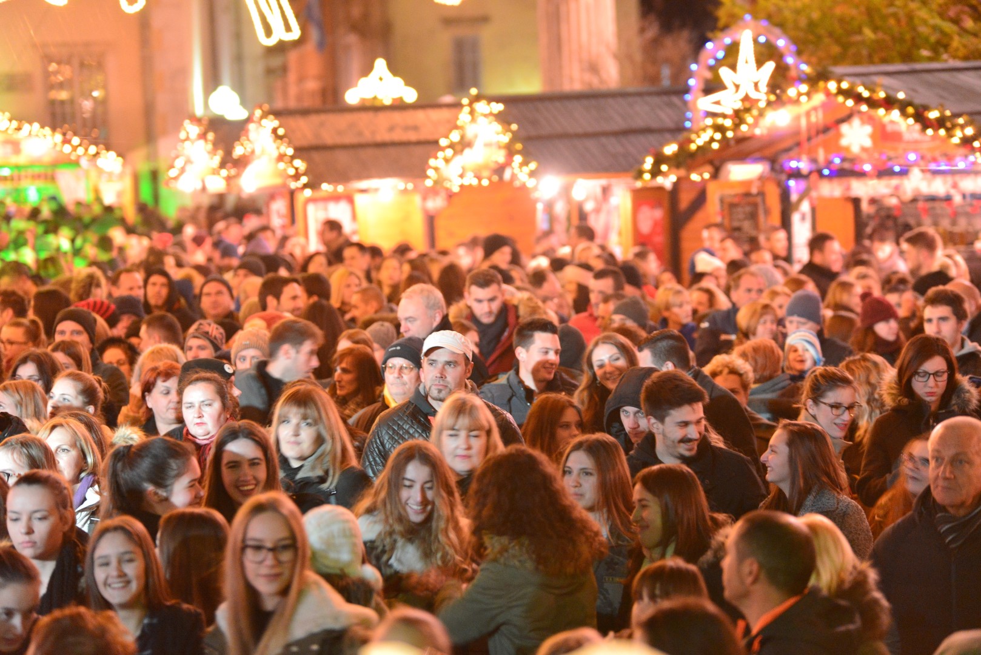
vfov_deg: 11.2
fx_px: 3326
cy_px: 328
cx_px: 490
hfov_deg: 16.8
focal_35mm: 122
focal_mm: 122
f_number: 2.8
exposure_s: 1/30
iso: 4000
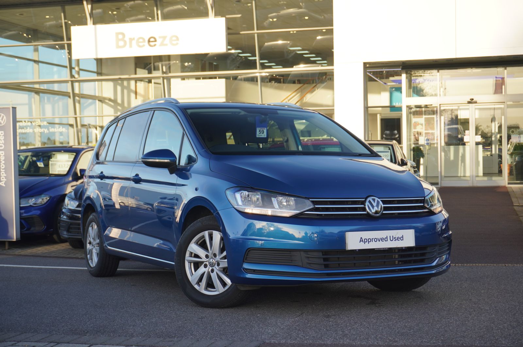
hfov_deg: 35.1
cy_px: 174
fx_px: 827
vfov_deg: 23.7
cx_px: 262
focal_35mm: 57
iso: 100
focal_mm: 38
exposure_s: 1/60
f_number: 5.6
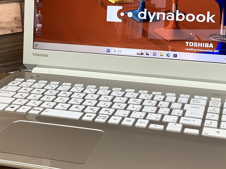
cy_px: 43
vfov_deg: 22.4
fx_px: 424
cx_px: 121
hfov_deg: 29.8
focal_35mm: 65
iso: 125
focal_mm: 3.3
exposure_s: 1/60
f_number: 2.4
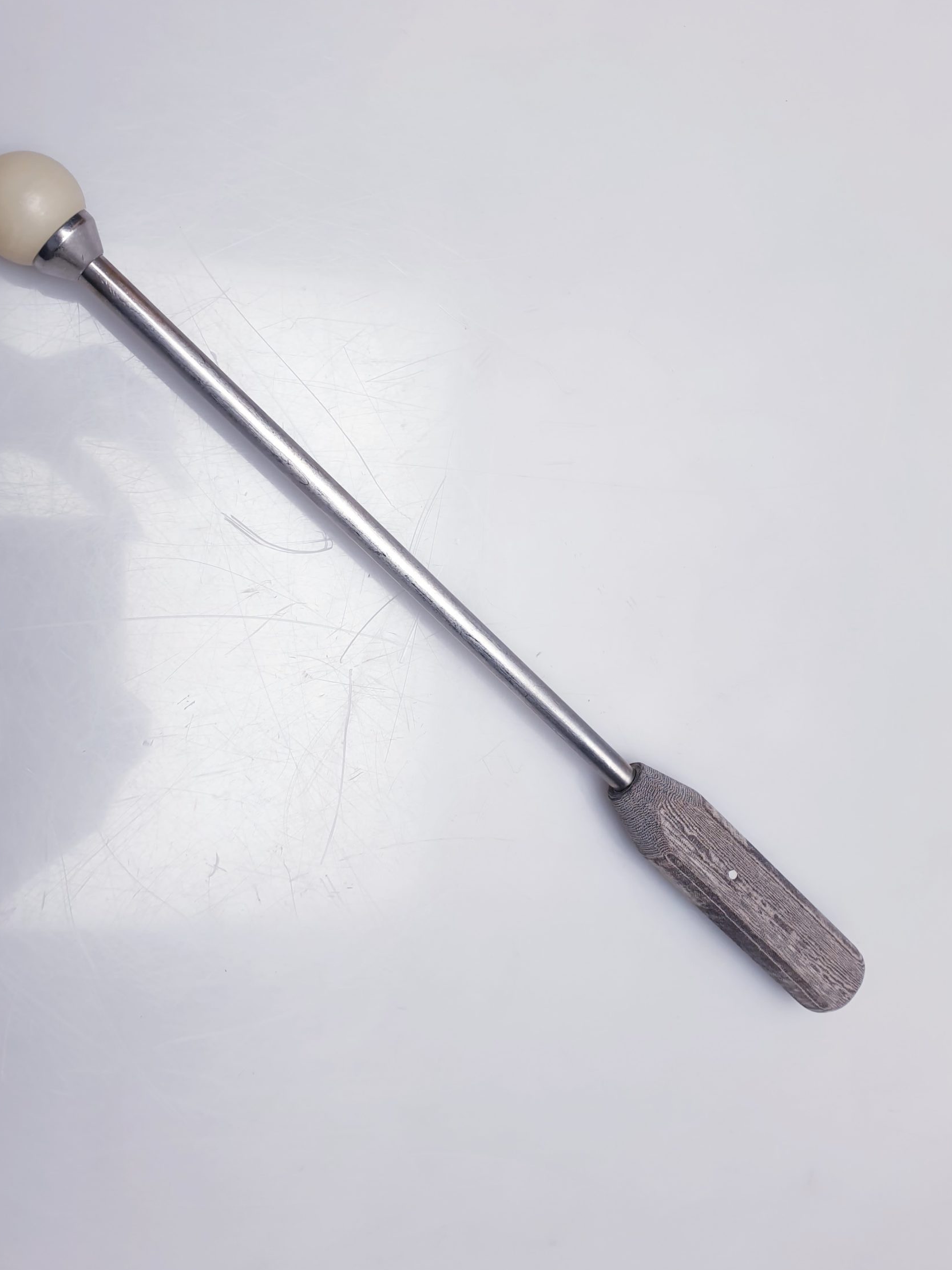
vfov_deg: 59.9
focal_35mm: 30
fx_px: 1100
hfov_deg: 46.8
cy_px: 610
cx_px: 443
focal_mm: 4.3
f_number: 2.4
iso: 50
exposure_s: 1/100
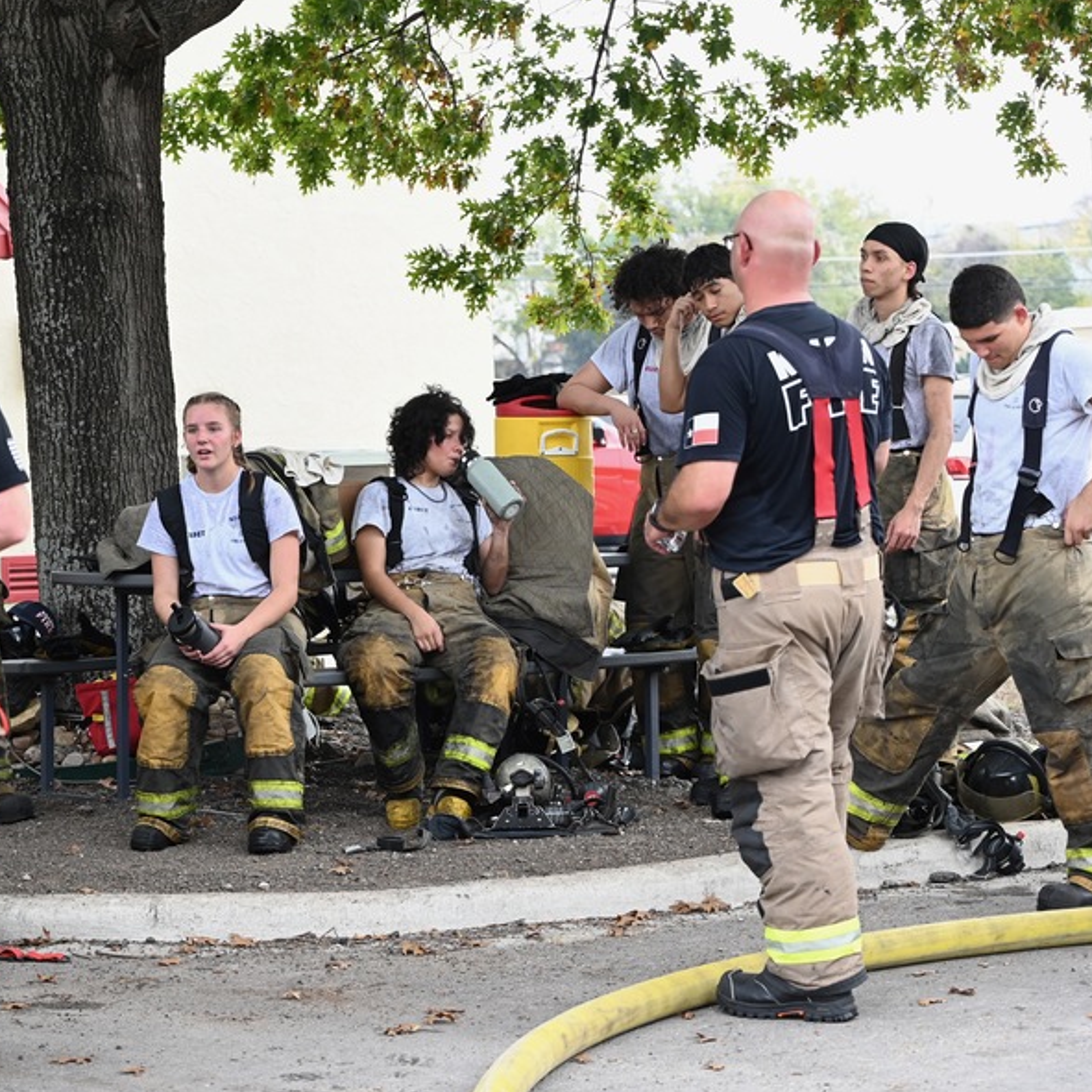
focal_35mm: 103
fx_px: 3676
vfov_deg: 16.9
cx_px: 209
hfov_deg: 16.8
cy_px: 548
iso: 1000
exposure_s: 1/500
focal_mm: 70
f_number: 4.5
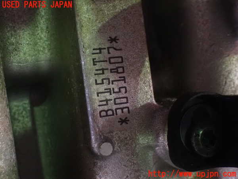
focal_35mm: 58
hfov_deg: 33.2
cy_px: 90
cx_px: 119
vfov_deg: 25.2
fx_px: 399
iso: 1600
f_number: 3.5
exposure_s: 1/15
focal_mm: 10.35
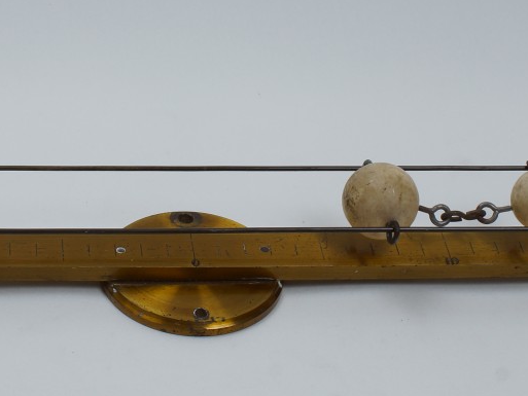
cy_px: 121
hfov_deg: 18.2
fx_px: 1648
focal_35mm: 108
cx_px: 179
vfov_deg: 13.7
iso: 100
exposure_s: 1/160
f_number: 14
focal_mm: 30
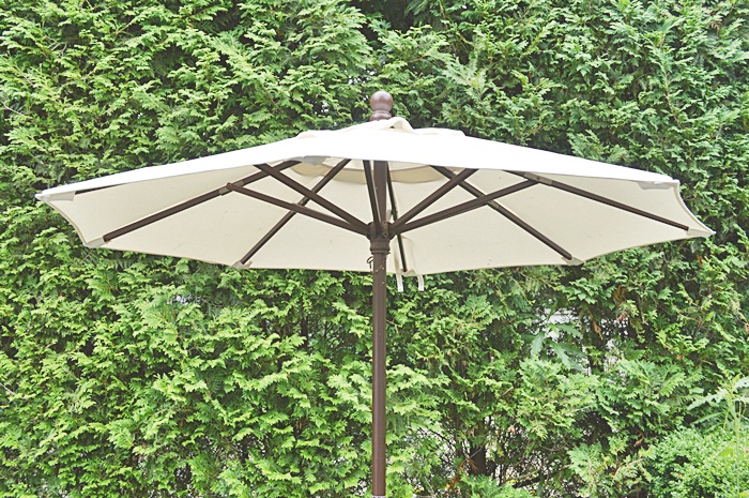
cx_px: 374
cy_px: 249
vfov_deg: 39.9
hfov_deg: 57.3
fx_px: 686
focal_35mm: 33
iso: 250
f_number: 5.6
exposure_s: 1/125
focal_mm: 22
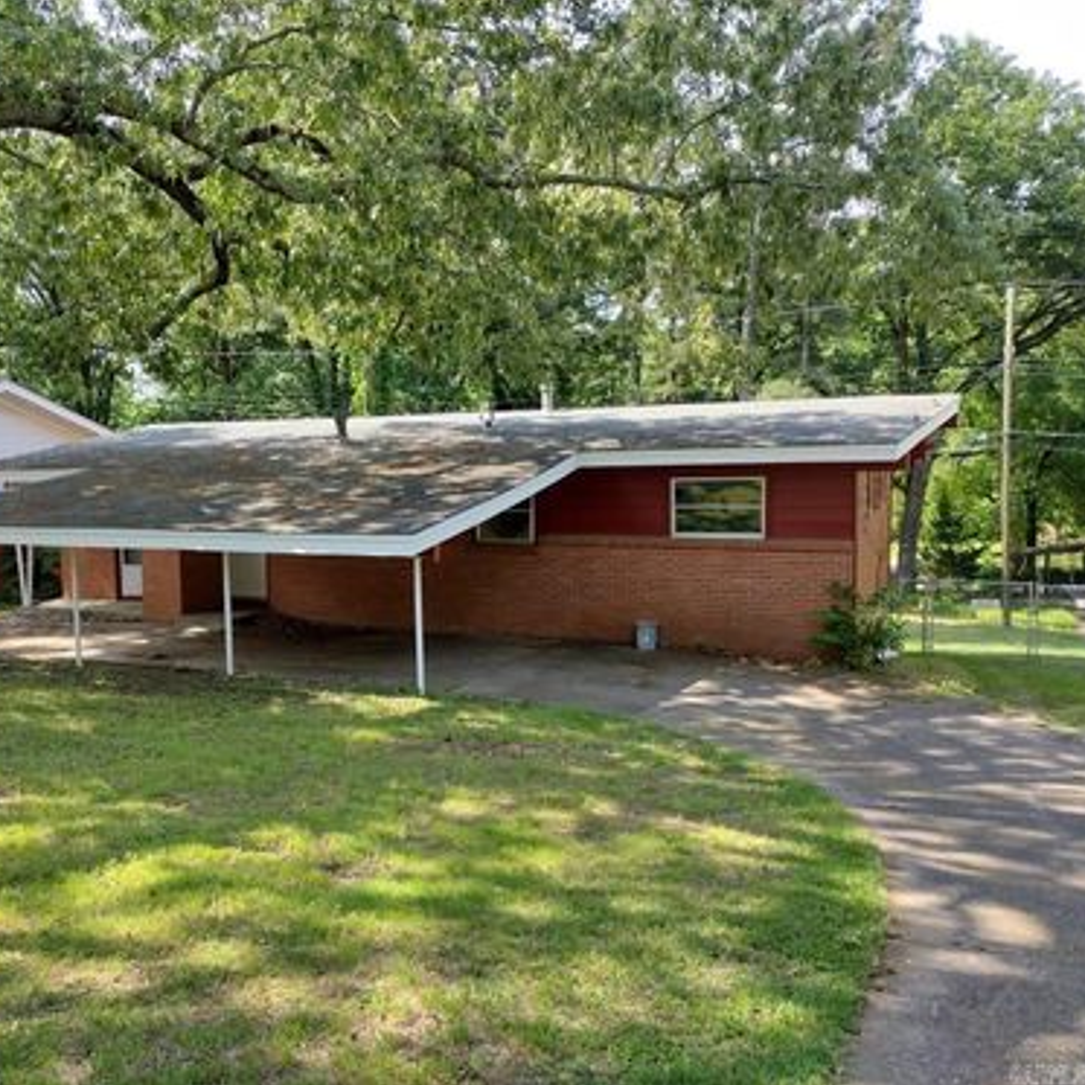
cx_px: 404
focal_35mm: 32
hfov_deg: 50.6
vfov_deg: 51.1
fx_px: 1135
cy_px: 542
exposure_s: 1/594
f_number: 1.7
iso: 100
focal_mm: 4.71
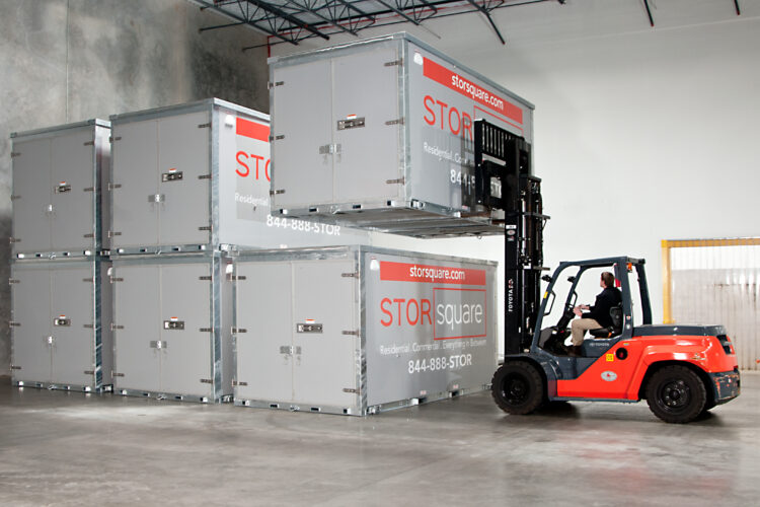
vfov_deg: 36.9
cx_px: 380
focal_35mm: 36
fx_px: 760
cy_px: 254
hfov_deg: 53.1
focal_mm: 24
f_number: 8
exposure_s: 1.3
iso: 250
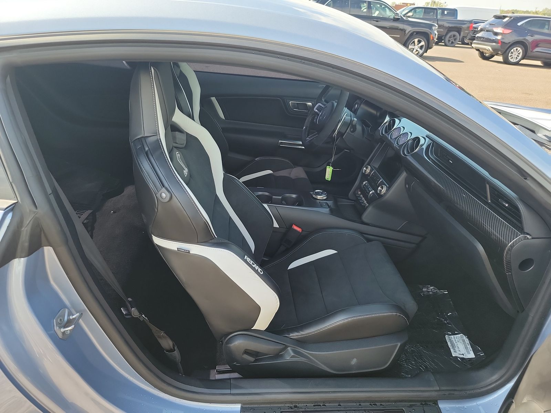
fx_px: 382
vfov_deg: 56.8
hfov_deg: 71.6
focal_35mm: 24
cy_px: 206
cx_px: 276
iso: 75
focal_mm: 6.7
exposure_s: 1/119
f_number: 1.8
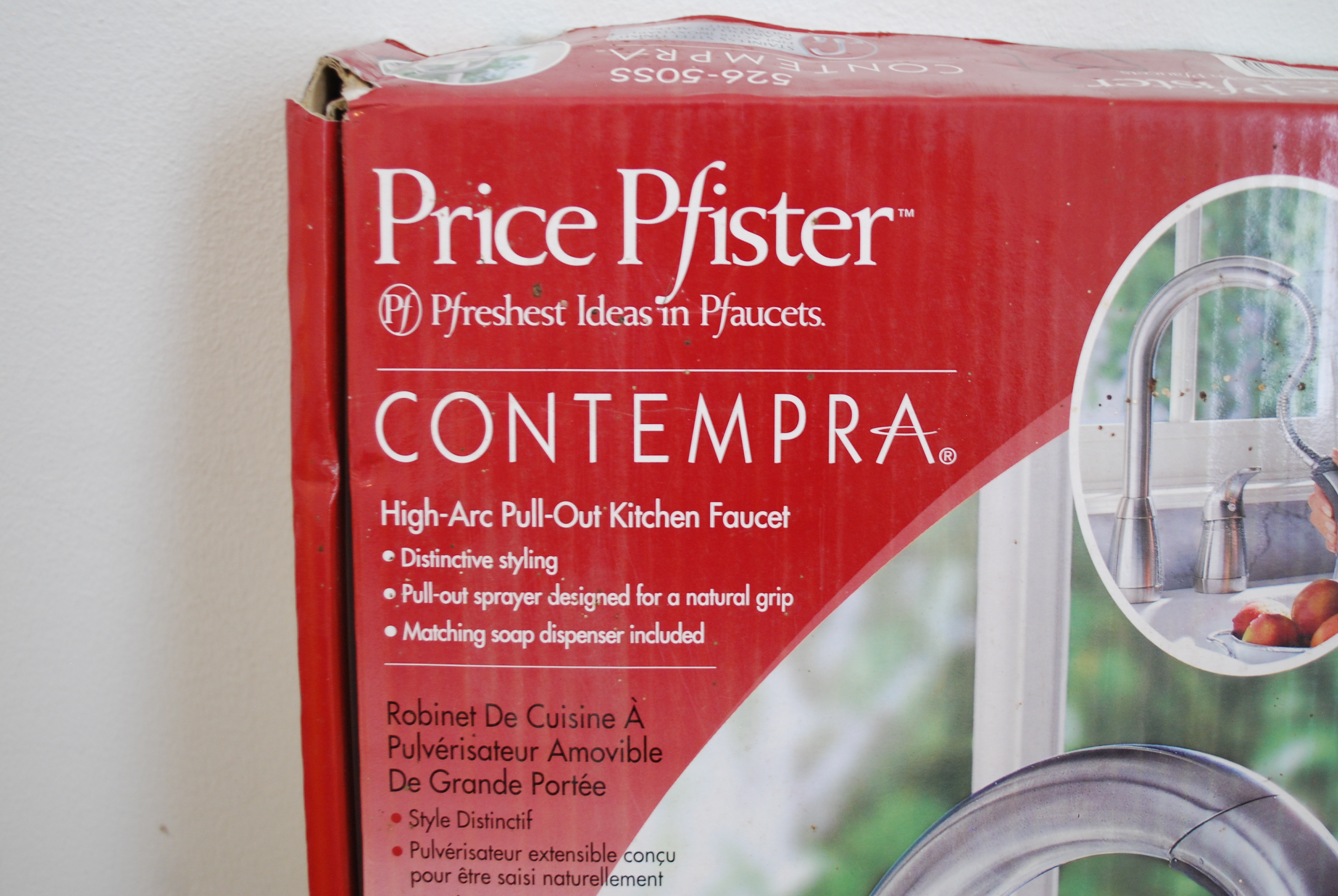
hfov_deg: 46.3
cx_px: 719
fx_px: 1563
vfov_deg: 31.9
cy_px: 391
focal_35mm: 42
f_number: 4.2
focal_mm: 24
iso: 400
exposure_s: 1/5
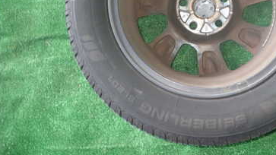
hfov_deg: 44.4
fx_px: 329
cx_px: 196
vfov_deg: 25.5
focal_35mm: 45
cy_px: 10
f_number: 2
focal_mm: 4.5
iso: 200
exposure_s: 1/30
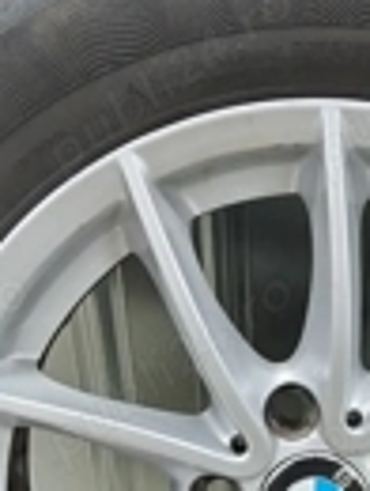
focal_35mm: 80
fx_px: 1136
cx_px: 302
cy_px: 431
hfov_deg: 18.3
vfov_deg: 23.8
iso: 636
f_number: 1.8
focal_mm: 4.75
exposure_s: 1/33.3
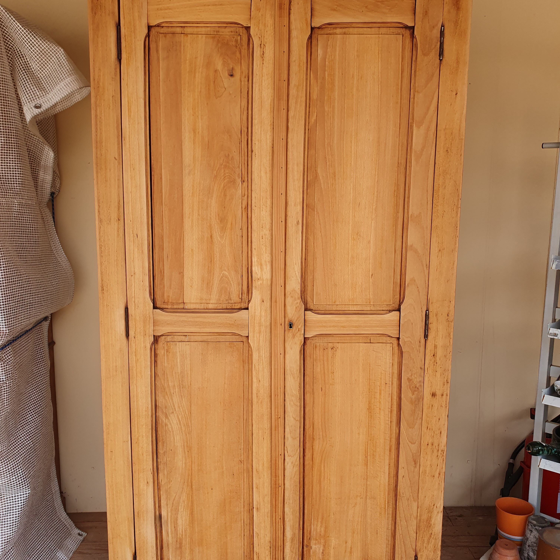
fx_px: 567
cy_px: 287
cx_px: 280
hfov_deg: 52.5
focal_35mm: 31
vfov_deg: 52.5
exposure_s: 1/578
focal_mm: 4.32
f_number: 2.4
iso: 50
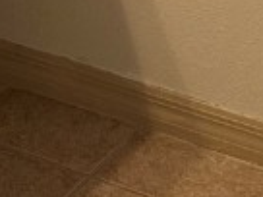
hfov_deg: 10.8
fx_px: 1375
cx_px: -19
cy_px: -504
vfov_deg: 6.9
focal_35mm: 181
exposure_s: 1/60
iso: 160
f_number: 1.78
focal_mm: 6.86
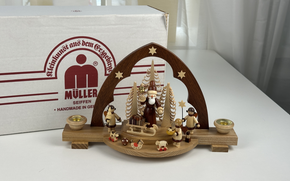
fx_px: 403
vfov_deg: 25.3
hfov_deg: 39.6
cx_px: 145
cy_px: 79
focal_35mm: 51
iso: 50
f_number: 1.78
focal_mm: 6.86
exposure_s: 1/245
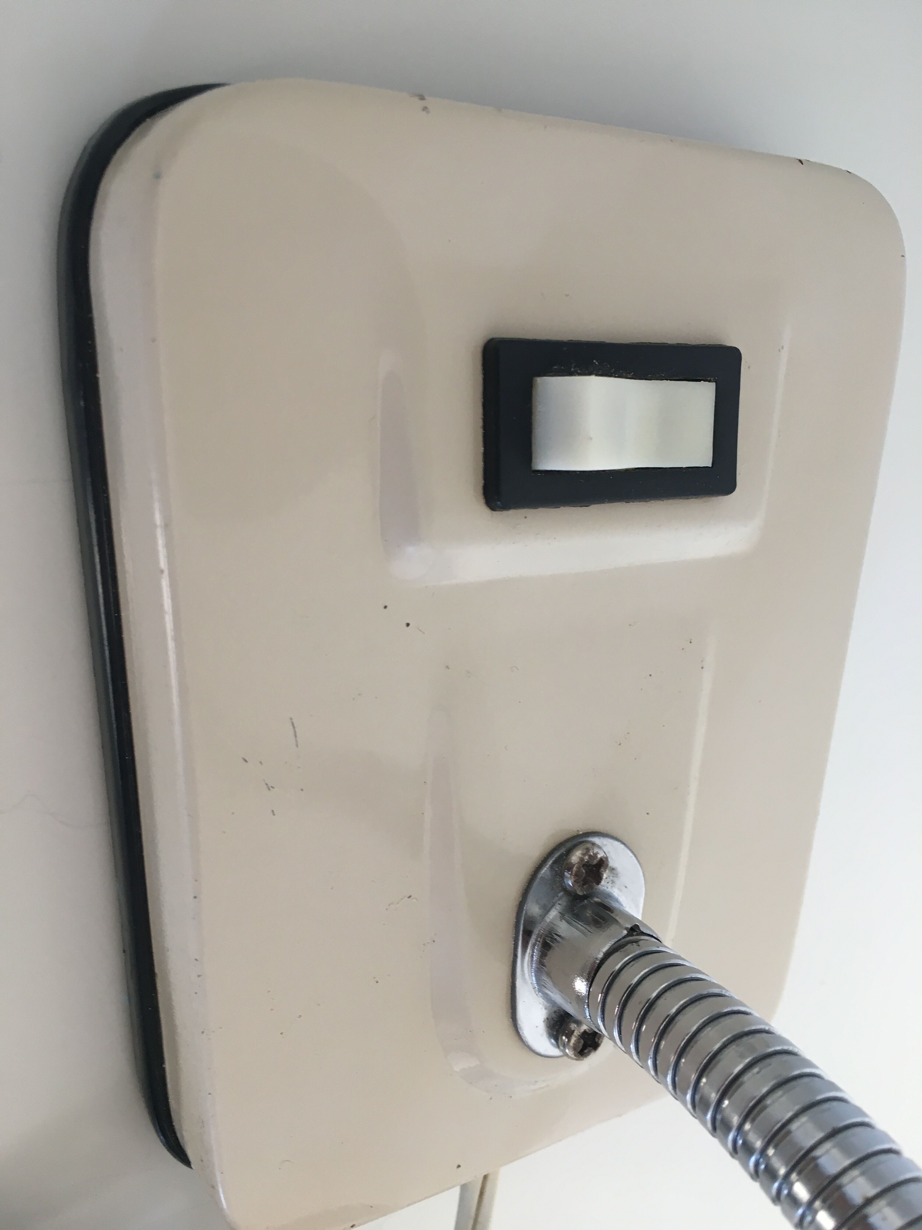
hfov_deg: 48.2
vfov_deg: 61.7
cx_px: 461
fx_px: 1030
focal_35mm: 29
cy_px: 615
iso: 64
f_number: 2.2
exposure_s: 1/33
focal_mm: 4.15
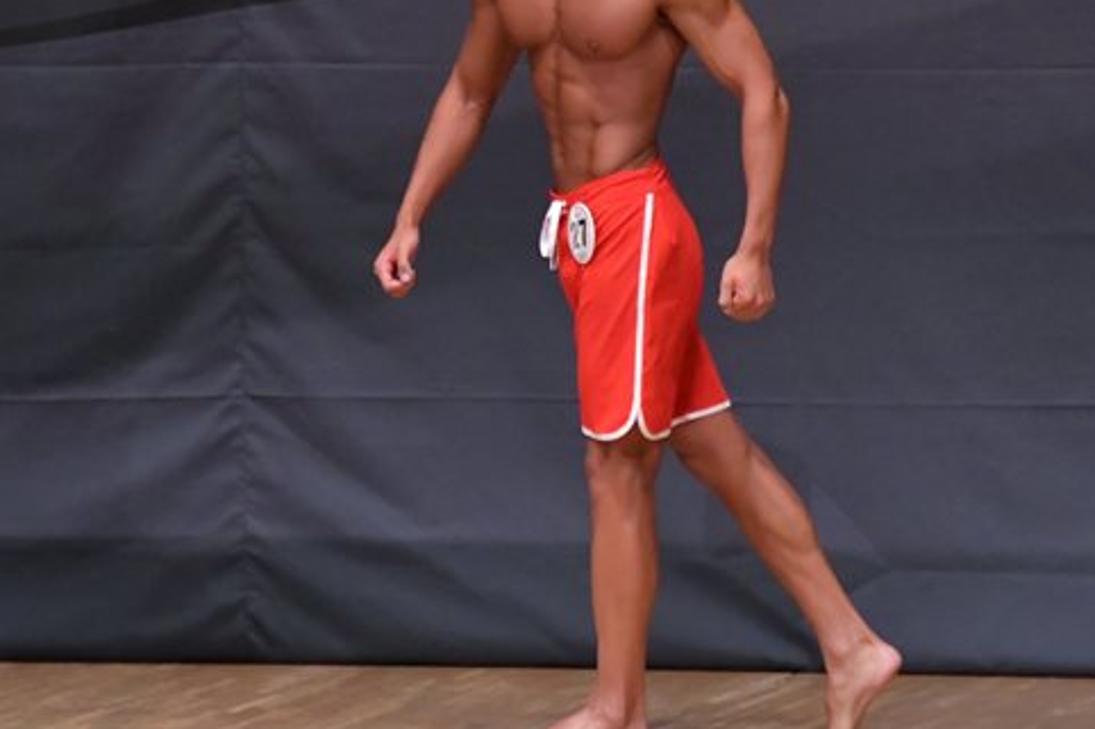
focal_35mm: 555
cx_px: 499
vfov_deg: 2.5
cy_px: 248
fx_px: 16875
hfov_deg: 3.7
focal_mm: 230
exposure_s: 1/400
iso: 6400
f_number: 5.6
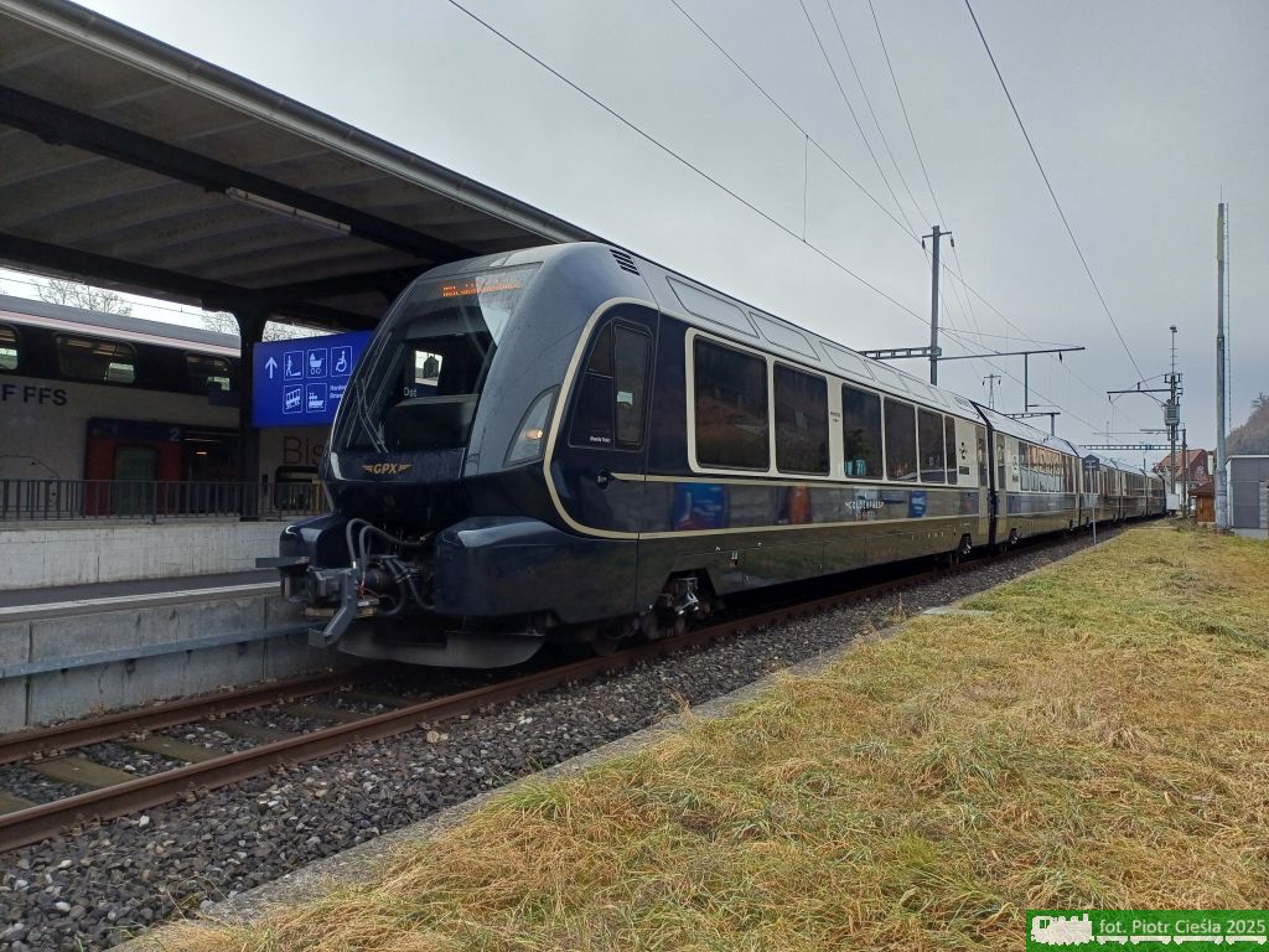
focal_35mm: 25
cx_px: 634
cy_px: 476
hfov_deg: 69.4
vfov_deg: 54.9
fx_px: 916
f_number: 1.8
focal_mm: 4.65
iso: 50
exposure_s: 1/677
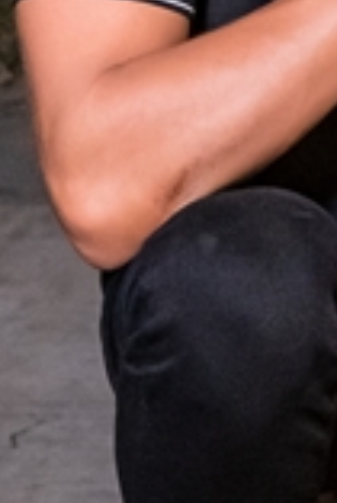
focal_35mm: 170
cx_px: 600
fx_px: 2382
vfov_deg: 11.9
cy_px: -5
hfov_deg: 7.8
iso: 2500
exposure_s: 1/400
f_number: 2.8
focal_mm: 24
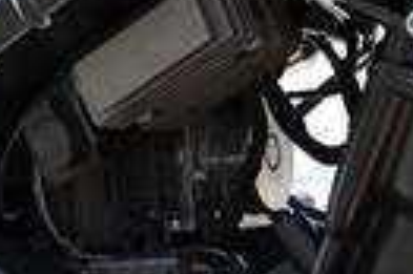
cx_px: 309
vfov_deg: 9.3
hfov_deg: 14.2
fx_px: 1650
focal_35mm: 144
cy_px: 368
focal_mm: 28
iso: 100
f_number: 7.1
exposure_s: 1/50
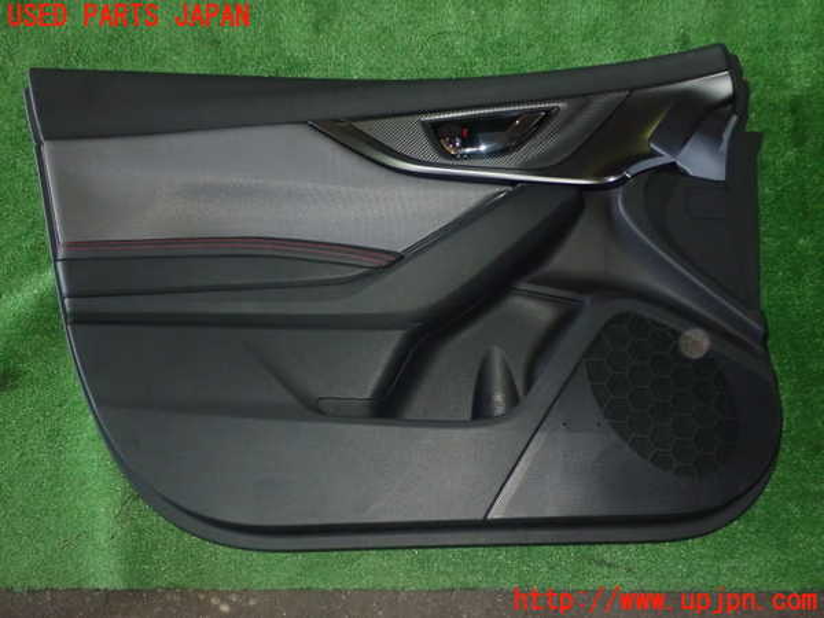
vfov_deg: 39.7
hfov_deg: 51.4
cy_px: 309
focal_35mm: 36
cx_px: 412
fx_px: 857
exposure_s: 1/40
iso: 1000
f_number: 7.1
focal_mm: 6.37
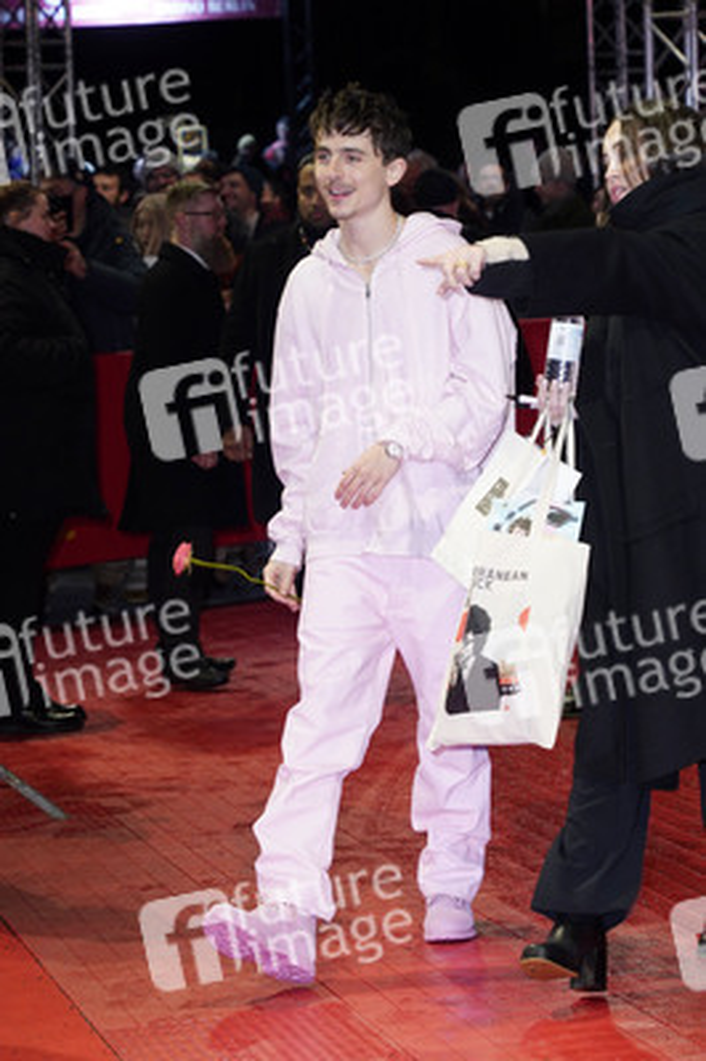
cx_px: 353
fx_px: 2681
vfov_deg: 22.4
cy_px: 530
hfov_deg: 15.0
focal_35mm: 91
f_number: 5.6
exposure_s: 1/160
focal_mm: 91
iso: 800
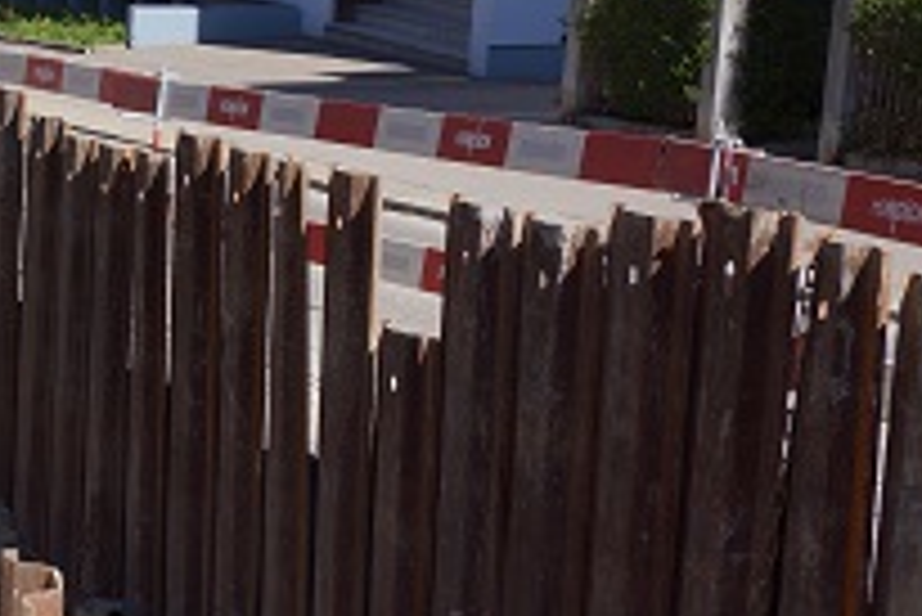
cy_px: 544
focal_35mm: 114
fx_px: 2922
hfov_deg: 16.8
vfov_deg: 12.0
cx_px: -315
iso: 100
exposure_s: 1/320
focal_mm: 26
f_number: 8
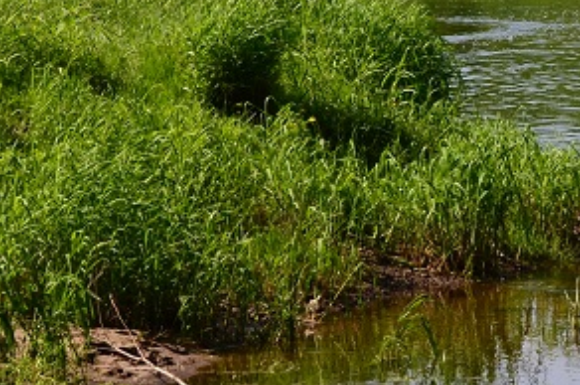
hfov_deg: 8.9
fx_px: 3717
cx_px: 425
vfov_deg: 5.9
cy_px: -48
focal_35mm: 231
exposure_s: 1/400
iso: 400
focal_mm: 52
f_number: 11
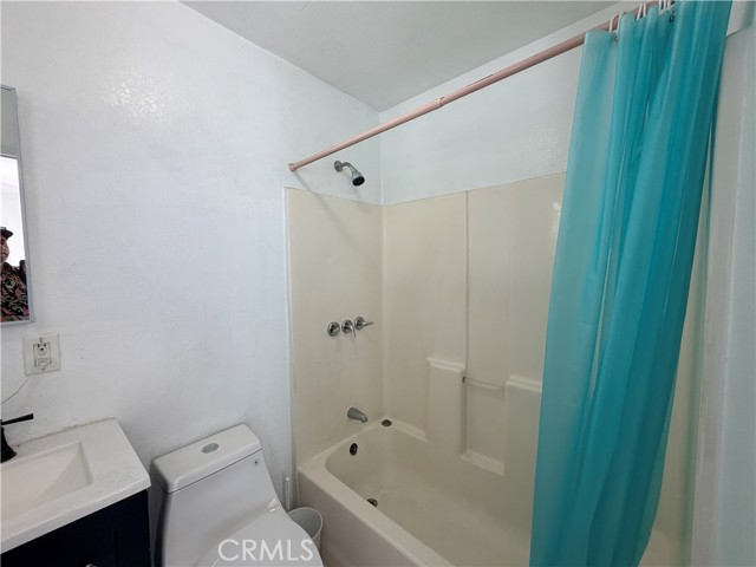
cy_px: 284
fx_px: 306
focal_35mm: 14
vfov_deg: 85.7
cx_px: 378
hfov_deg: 102.1
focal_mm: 2.22
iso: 160
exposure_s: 1/120
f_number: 2.2
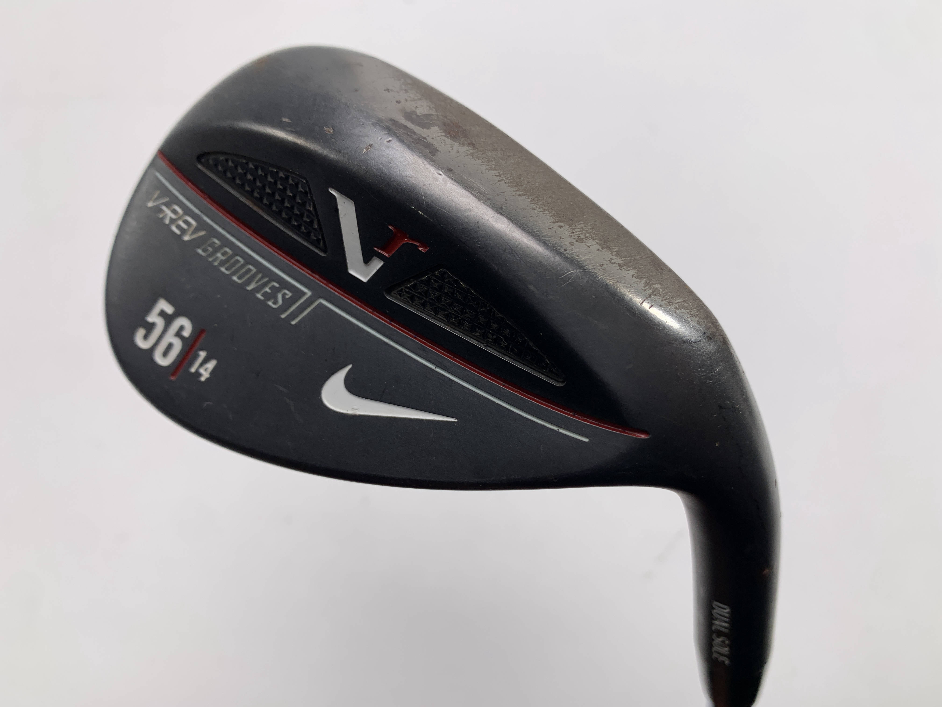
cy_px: 354
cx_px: 471
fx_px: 708
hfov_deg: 67.3
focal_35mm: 26
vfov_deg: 53.1
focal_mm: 4.25
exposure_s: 1/241
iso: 25
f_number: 1.8
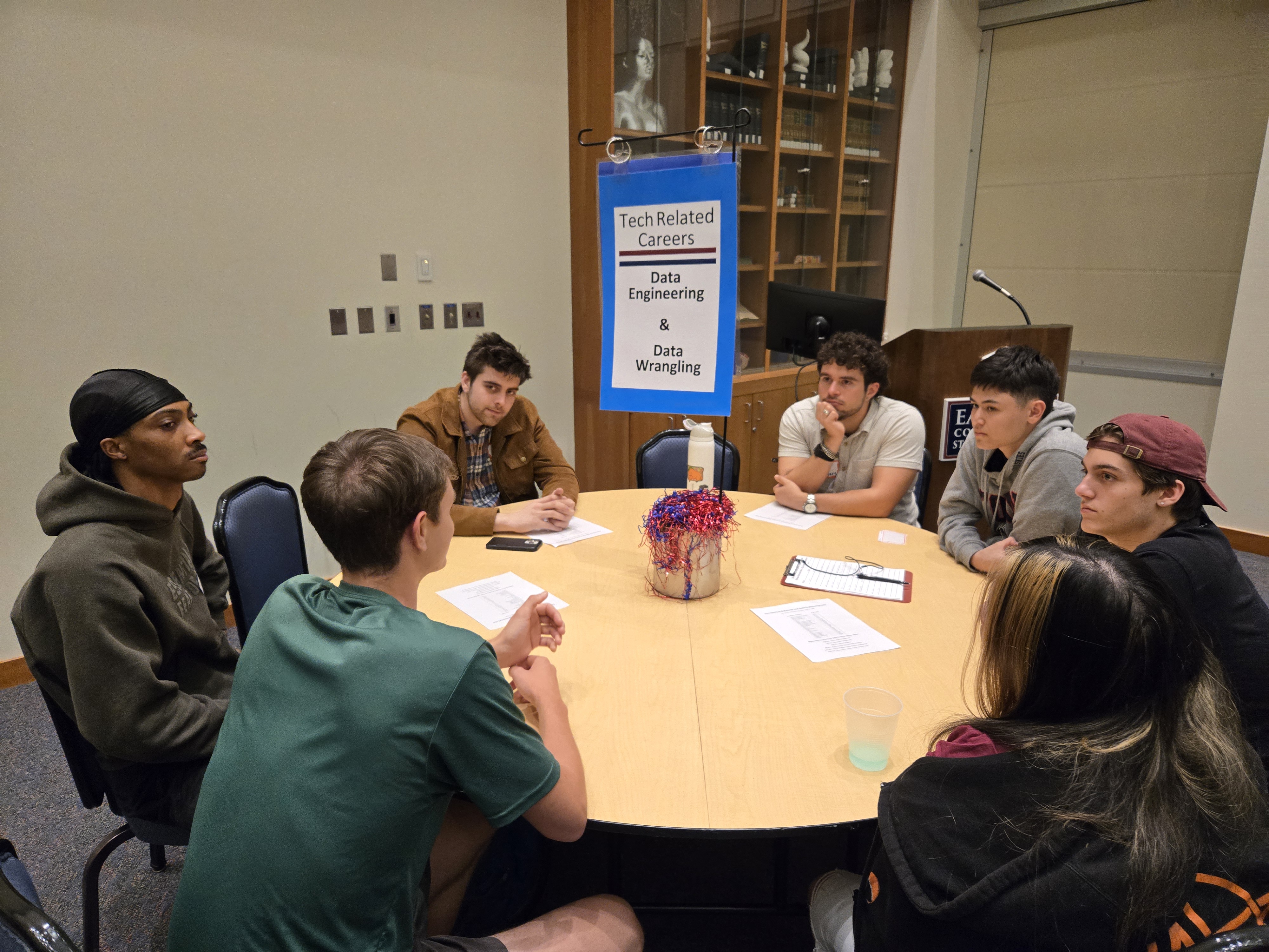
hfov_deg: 73.9
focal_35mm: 23
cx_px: 634
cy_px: 476
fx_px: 843
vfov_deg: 58.9
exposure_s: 1/120
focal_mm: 5.4
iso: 500
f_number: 1.8
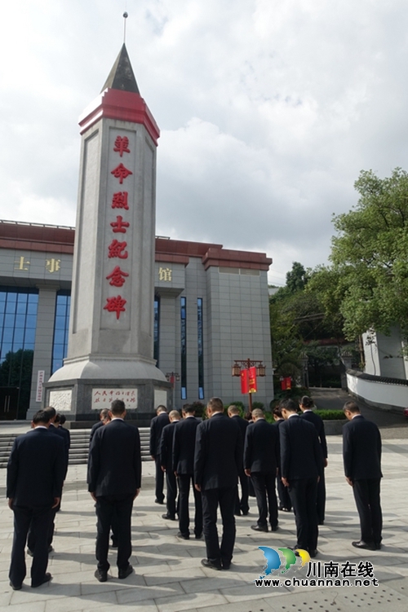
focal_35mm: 24
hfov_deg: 53.1
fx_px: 408
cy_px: 306
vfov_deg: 73.8
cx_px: 204
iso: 125
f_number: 4
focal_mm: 8.8
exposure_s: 1/125
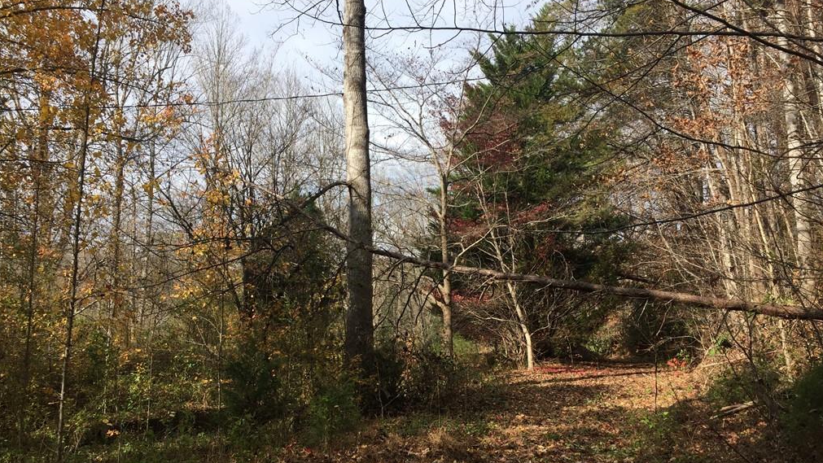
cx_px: 414
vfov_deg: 36.4
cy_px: 302
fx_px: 698
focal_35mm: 32
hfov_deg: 61.0
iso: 32
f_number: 2.2
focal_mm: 4.15
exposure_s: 1/964
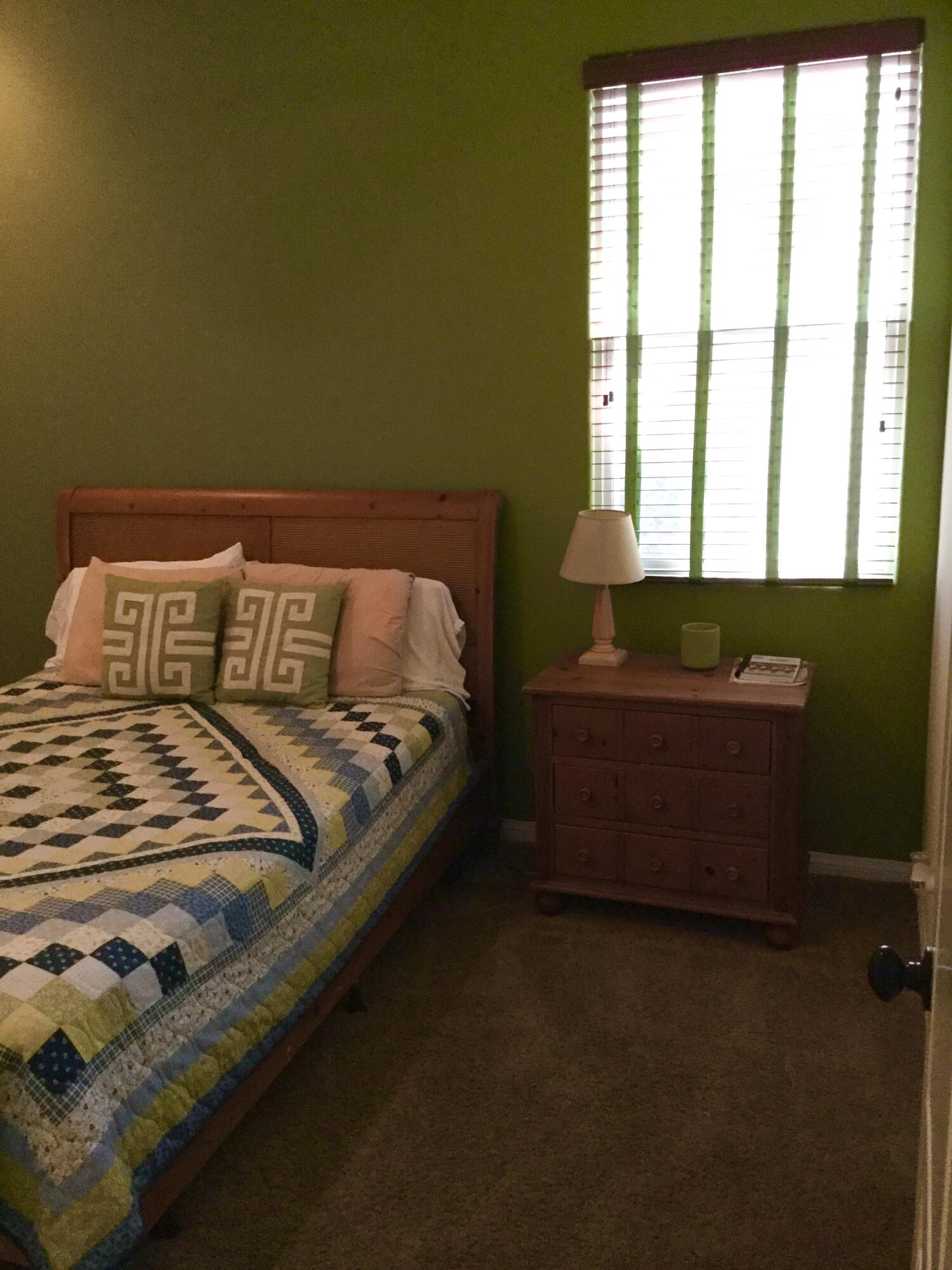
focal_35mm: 31
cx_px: 476
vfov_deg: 58.4
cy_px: 635
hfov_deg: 45.4
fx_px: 1137
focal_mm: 3.3
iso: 200
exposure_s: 1/30
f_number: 2.4
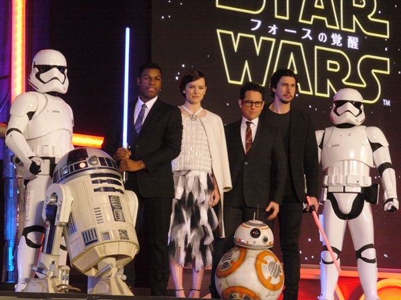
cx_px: 200
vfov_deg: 10.6
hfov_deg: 14.1
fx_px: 1622
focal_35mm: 140
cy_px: 150
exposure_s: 1/30
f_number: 13
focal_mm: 70
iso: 2000
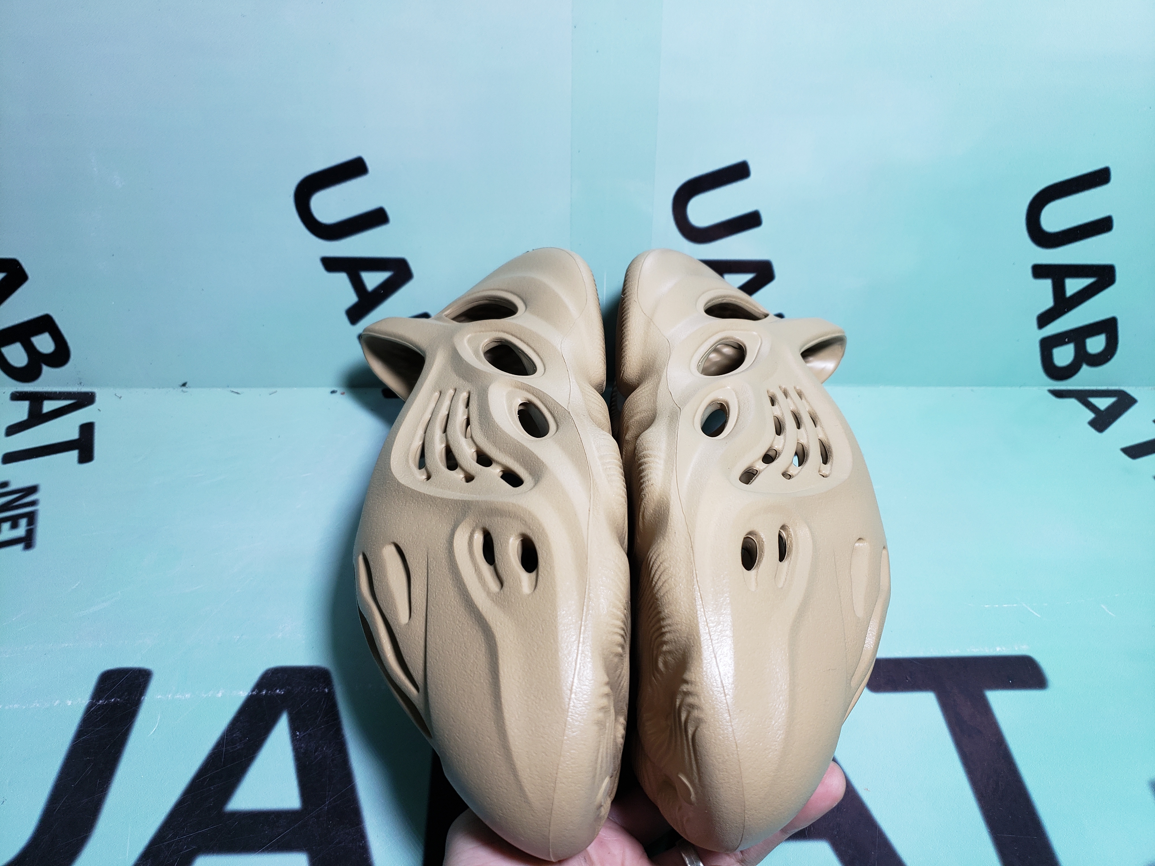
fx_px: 868
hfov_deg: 67.3
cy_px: 433
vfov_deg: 53.1
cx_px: 578
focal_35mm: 26
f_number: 1.5
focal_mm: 4.3
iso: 50
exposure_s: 1/236
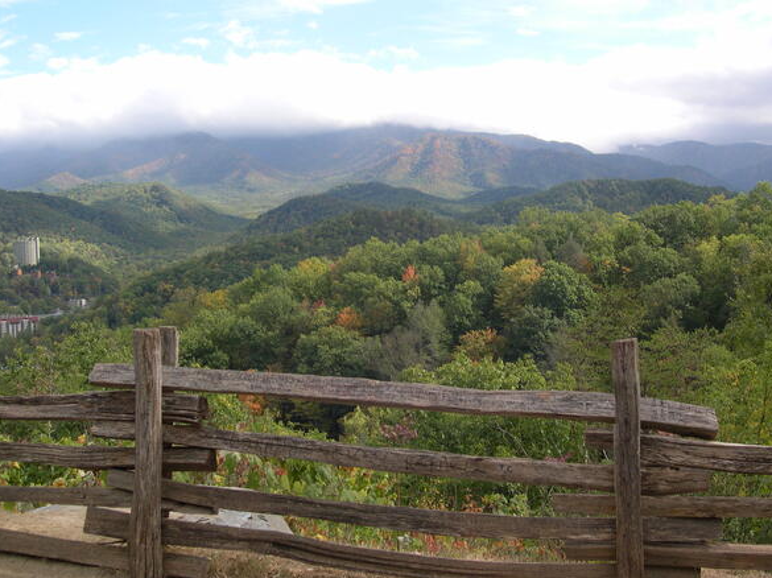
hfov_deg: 47.9
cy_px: 286
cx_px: 392
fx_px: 869
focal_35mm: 39
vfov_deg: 36.8
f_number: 7.6
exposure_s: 1/107
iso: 100
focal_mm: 8
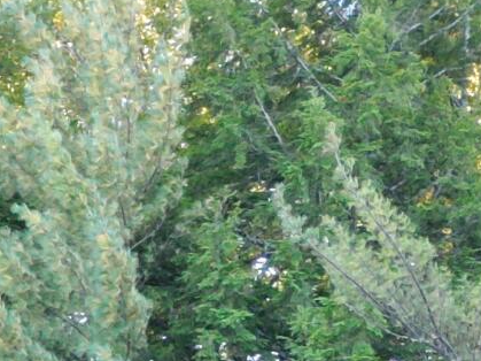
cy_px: 1142
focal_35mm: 172
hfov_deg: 11.1
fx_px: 2389
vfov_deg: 7.4
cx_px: -209
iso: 200
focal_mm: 6.72
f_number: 1.7
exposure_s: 1/160
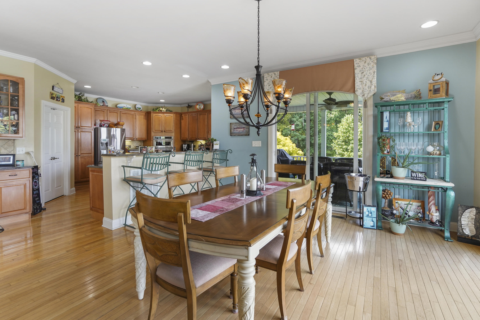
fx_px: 213
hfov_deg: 96.7
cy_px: 160
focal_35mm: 16
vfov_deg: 73.7
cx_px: 240
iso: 400
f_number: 5.6
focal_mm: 16
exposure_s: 1/50
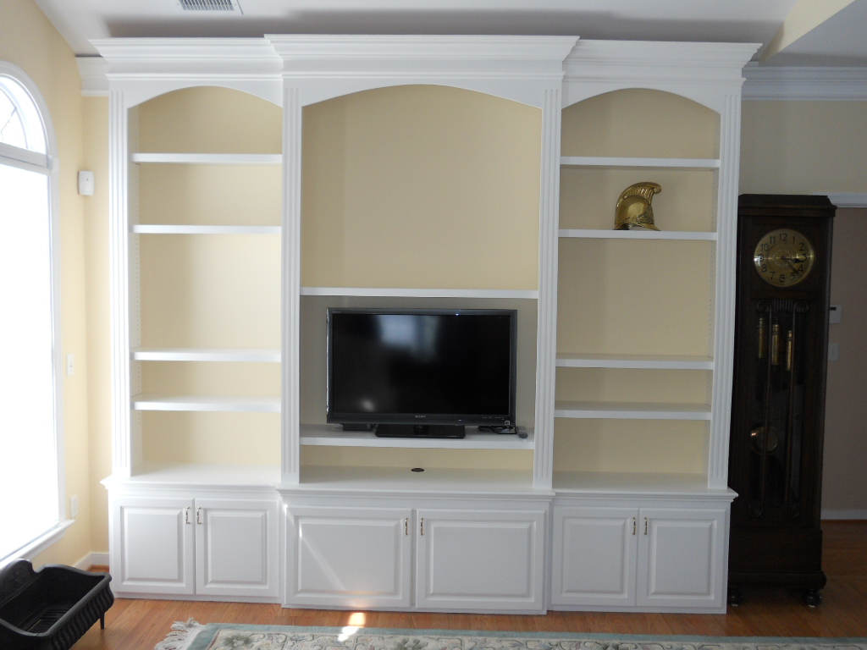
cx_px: 434
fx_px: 801
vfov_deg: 44.2
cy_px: 325
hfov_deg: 56.8
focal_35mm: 32
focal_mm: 5.8
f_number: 3.5
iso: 100
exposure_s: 1/30
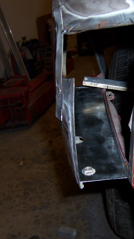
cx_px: 115
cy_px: 120
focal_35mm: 48
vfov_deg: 42.9
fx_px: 303
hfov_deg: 24.4
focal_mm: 5.5
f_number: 2.8
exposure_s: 1/60
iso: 80
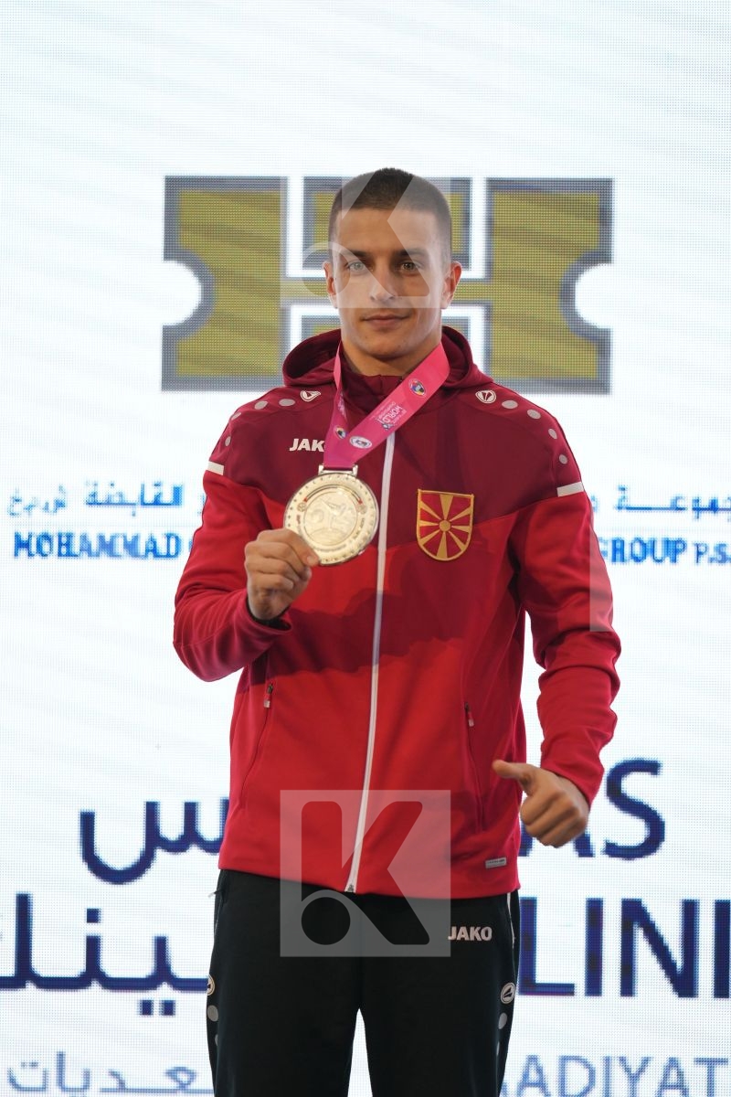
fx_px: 9137
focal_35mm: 300
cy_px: 548
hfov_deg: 4.6
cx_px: 366
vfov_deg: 6.9
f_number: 2.8
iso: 400
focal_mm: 200
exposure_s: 1/250
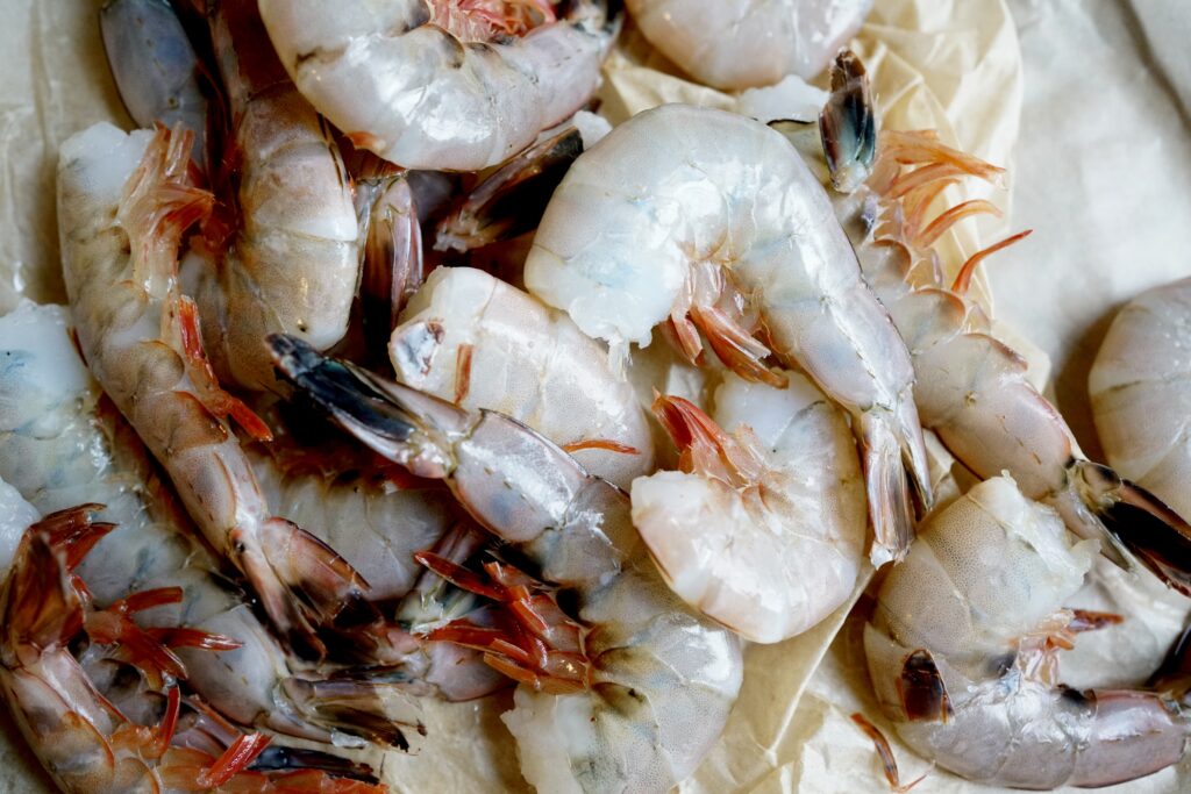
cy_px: 397
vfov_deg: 37.9
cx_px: 596
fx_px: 1158
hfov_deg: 54.4
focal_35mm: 35
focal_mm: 35
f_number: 4.5
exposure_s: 1/160
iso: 5000
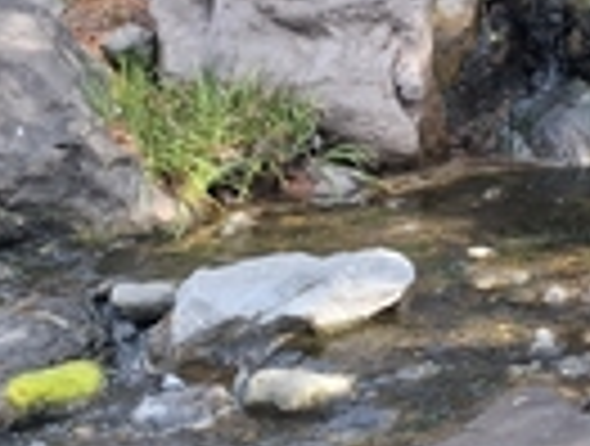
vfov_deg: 20.4
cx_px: 892
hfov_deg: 22.5
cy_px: 0
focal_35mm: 70
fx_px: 1196
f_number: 1.8
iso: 50
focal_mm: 5.54
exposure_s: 1/138
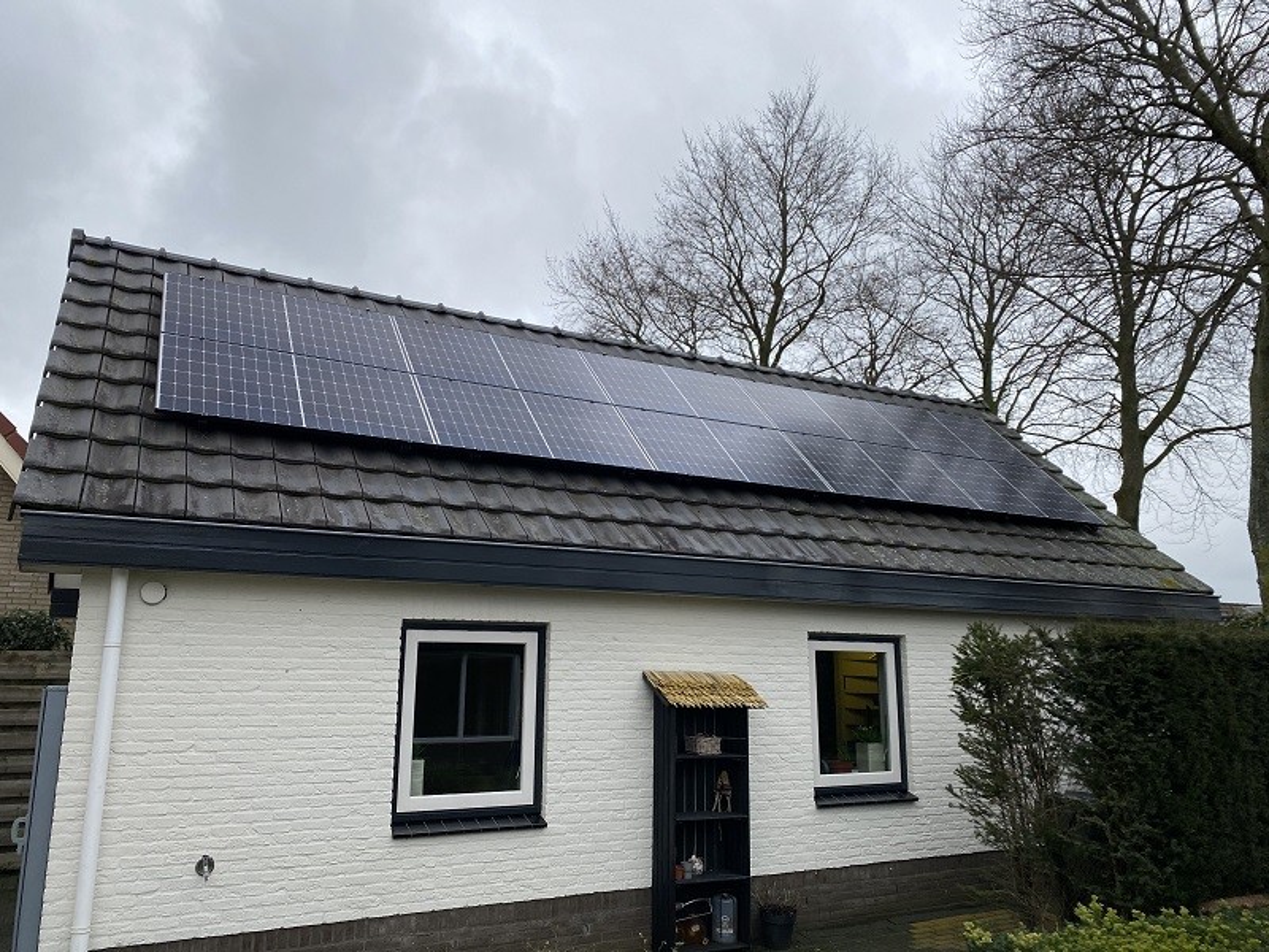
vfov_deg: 53.1
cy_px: 476
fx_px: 953
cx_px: 634
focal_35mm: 26
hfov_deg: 67.3
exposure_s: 1/591
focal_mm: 4.25
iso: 32
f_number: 1.8
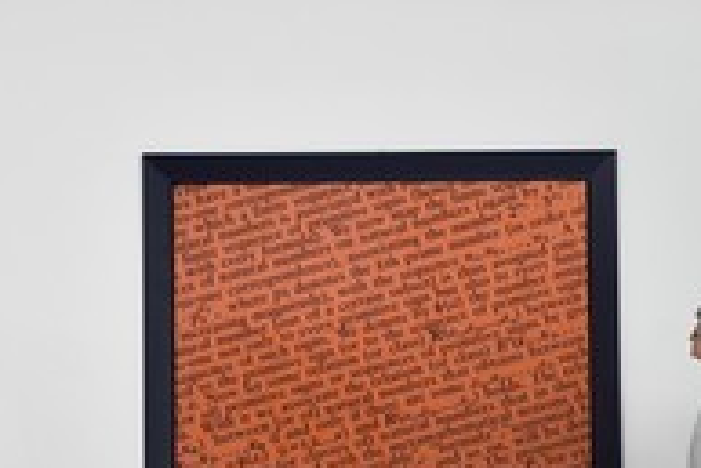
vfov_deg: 21.4
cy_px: 356
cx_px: 345
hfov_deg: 31.9
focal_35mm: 63
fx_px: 1228
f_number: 7.1
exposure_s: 1/125
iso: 400
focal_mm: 29
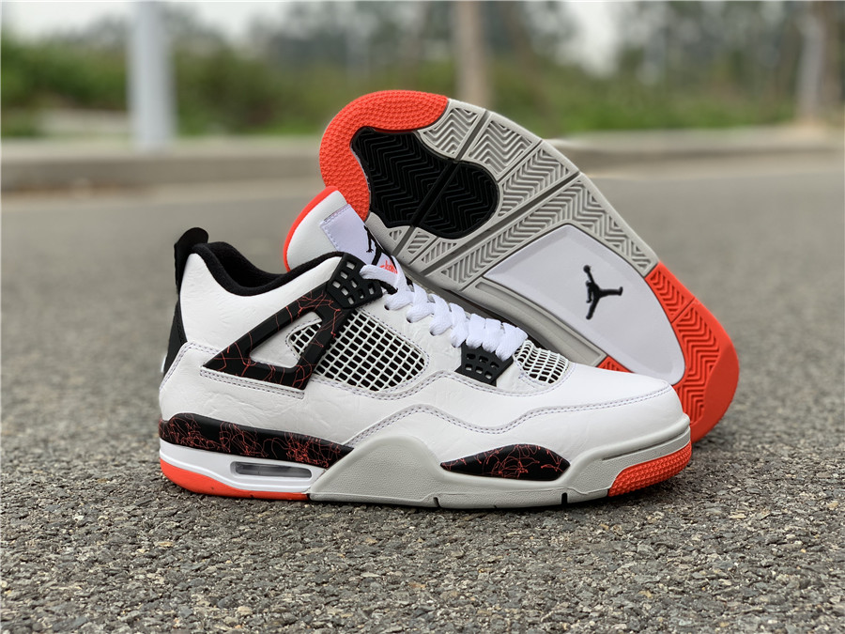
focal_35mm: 52
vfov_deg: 28.0
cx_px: 422
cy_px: 317
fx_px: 1269
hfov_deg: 36.8
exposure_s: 1/193
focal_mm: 6
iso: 16
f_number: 2.4
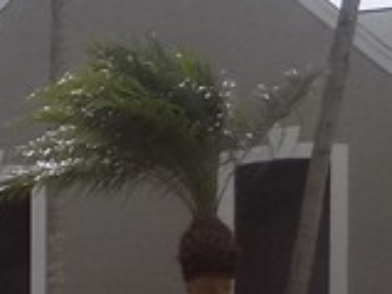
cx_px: -587
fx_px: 1675
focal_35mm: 148
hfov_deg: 11.0
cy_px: 497
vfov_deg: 9.6
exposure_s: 1/200
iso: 80
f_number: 9.9
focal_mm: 4
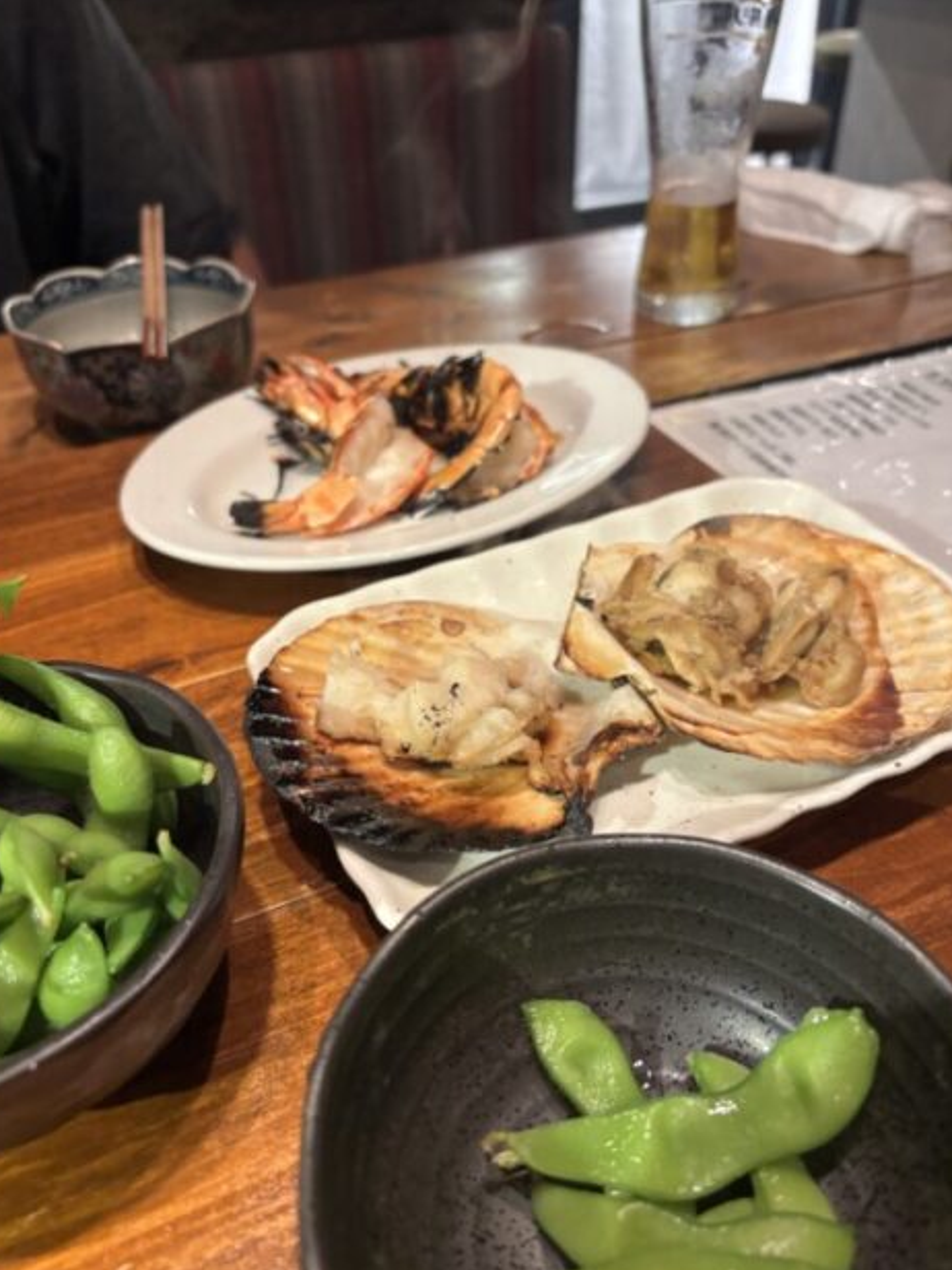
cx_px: 466
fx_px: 990
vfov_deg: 65.3
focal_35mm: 27
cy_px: 621
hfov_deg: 51.4
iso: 400
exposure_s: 1/60
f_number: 1.6
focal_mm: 5.96
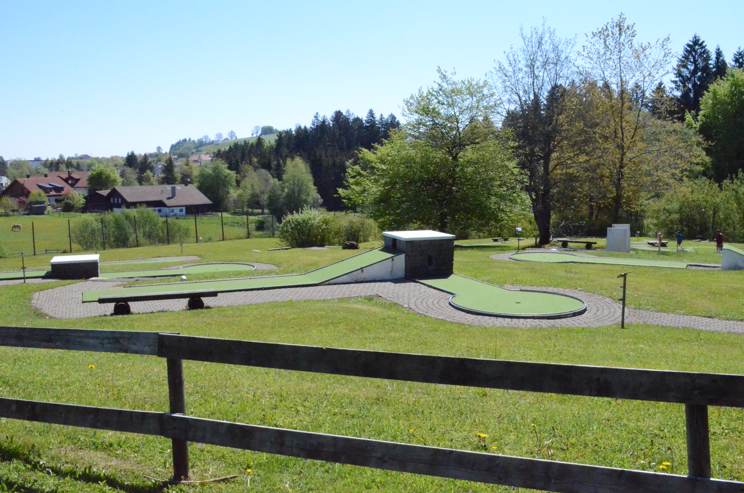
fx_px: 681
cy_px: 246
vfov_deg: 39.8
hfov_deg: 57.3
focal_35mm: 33
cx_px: 372
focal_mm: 22
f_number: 20
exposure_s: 1/2500
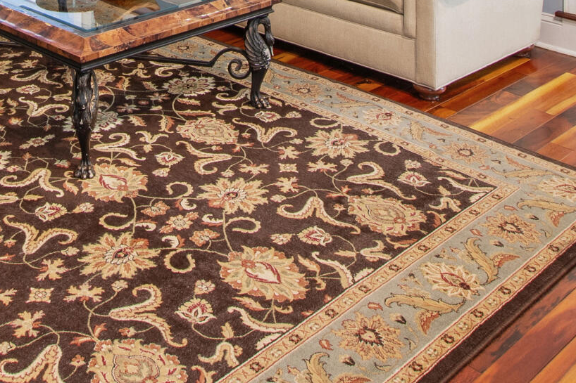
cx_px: 144
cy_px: -258
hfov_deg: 35.5
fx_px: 880
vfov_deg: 19.8
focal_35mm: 55
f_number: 8
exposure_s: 1.3
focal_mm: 10
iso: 100
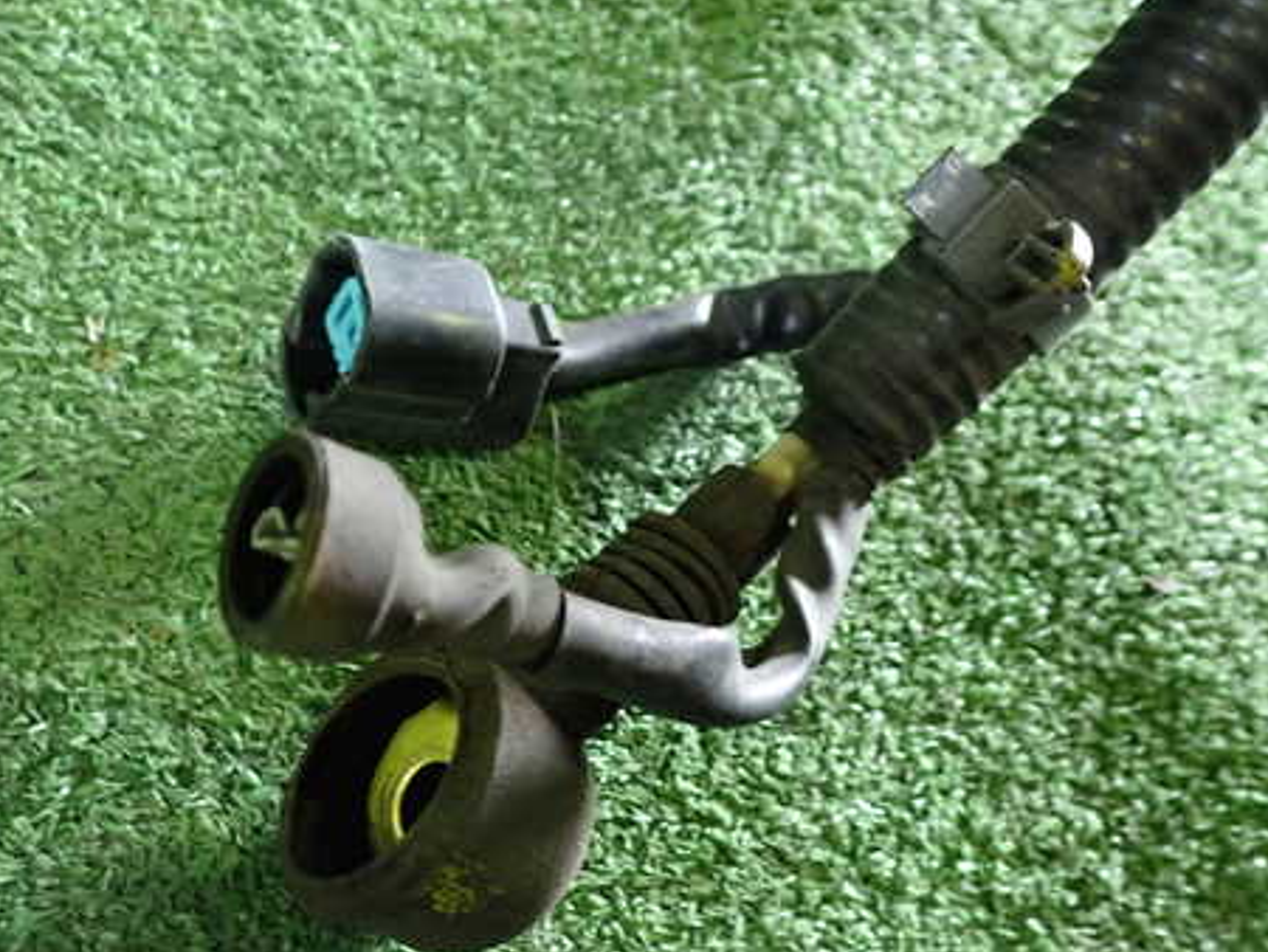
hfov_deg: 46.5
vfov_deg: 35.9
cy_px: 555
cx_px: 499
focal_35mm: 40
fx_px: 1466
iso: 500
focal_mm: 5.4
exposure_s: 1/30
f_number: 2.3
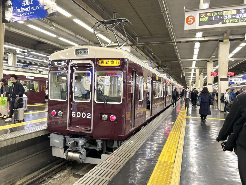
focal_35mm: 26
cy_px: 92
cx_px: 123
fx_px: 185
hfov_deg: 67.3
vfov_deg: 53.1
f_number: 1.5
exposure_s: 1/61
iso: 100
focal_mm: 5.7
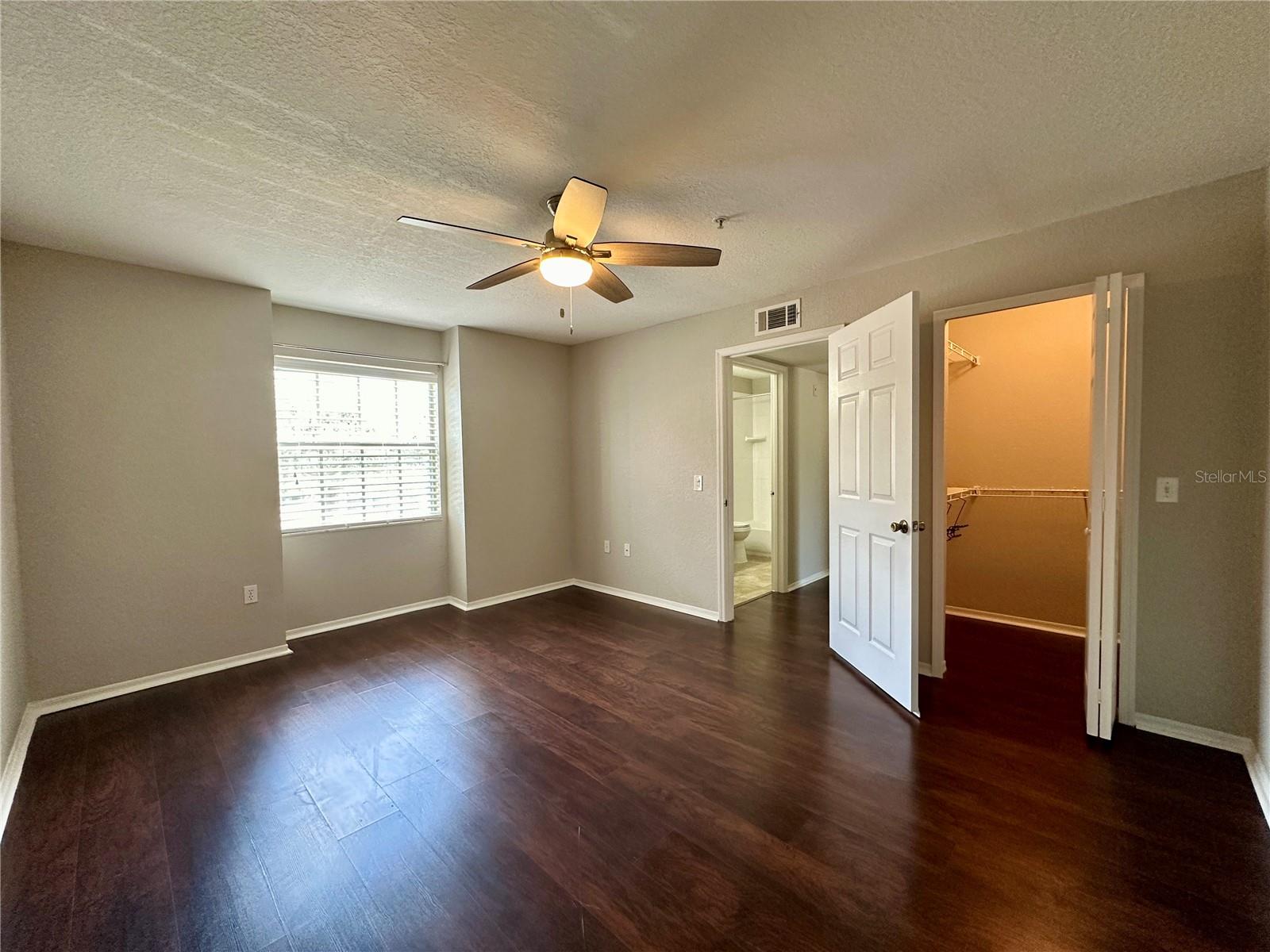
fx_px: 514
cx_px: 635
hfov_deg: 102.1
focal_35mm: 14
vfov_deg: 85.7
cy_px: 476
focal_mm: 2.22
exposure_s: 1/120
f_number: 2.2
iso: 200
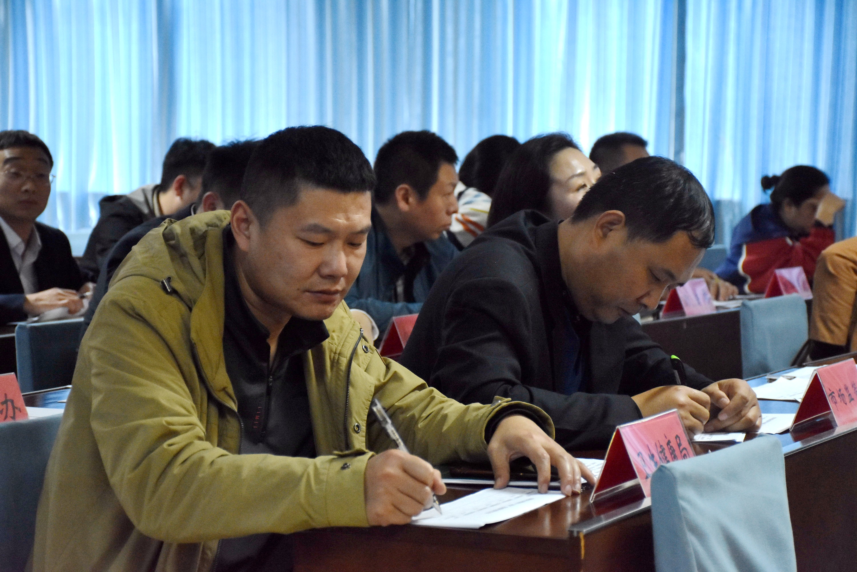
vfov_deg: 15.2
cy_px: 286
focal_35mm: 90
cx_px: 428
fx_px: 2142
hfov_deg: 22.6
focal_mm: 60
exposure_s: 1/80
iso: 2000
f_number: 5
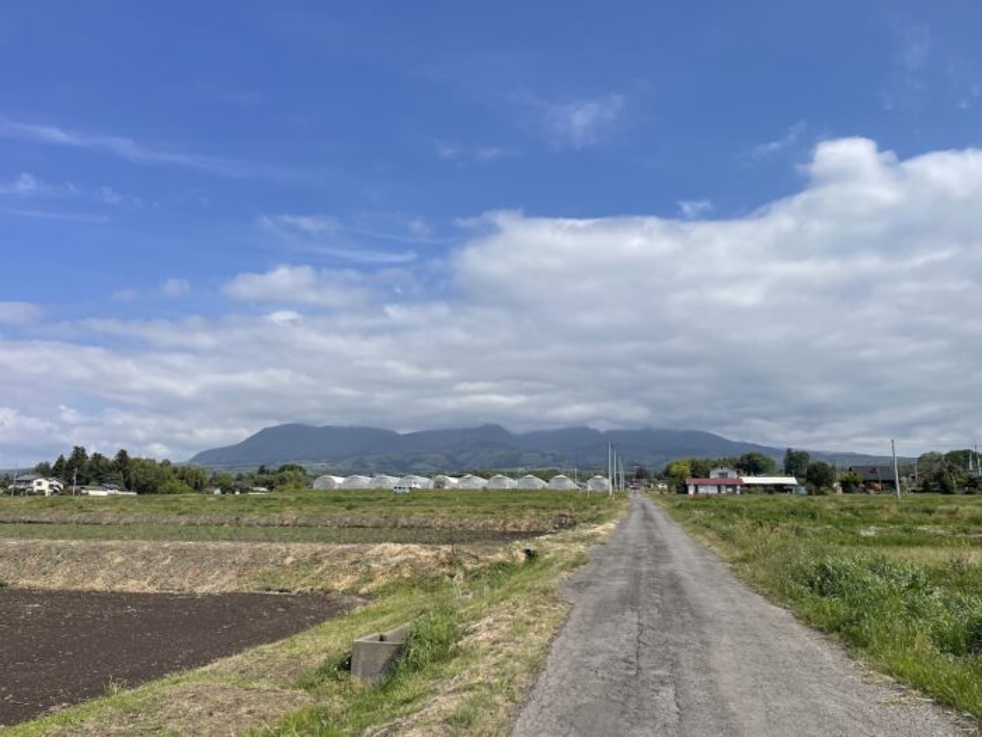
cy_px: 368
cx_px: 491
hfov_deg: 69.4
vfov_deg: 54.9
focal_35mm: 25
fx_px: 709
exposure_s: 1/5618
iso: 32
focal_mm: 5.1
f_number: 1.6
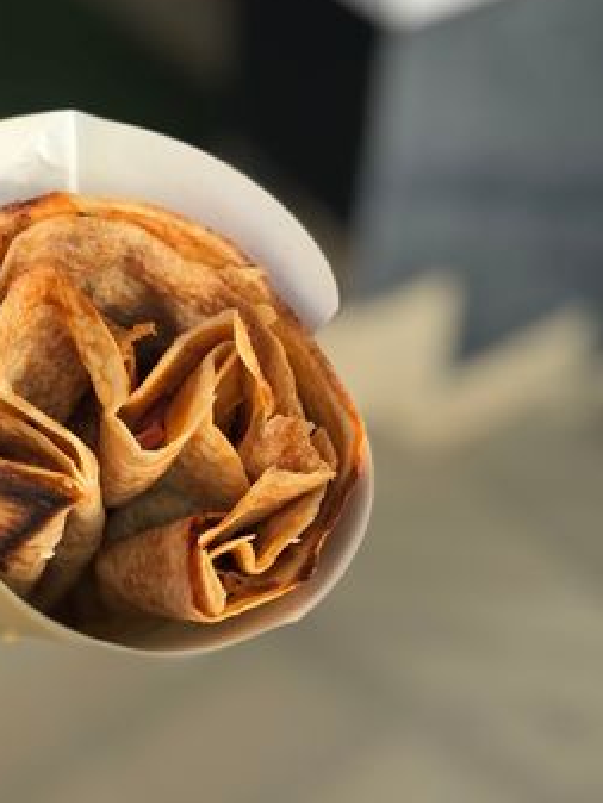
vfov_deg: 26.9
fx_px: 1671
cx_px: 298
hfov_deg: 20.5
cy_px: 300
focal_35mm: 72
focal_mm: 6.6
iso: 20
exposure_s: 1/282
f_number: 2.8
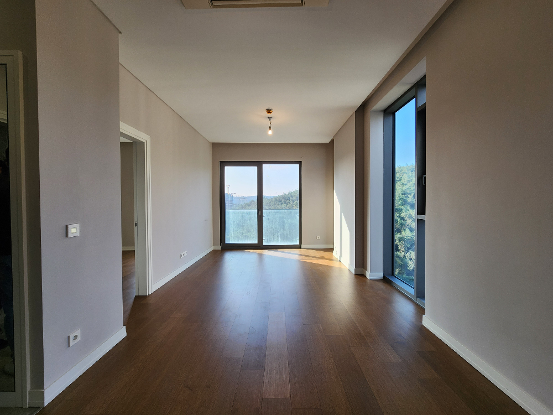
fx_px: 208
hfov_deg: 106.2
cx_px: 276
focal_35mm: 13
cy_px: 208
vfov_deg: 89.9
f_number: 2.2
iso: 50
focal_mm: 2.2
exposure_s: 1/177
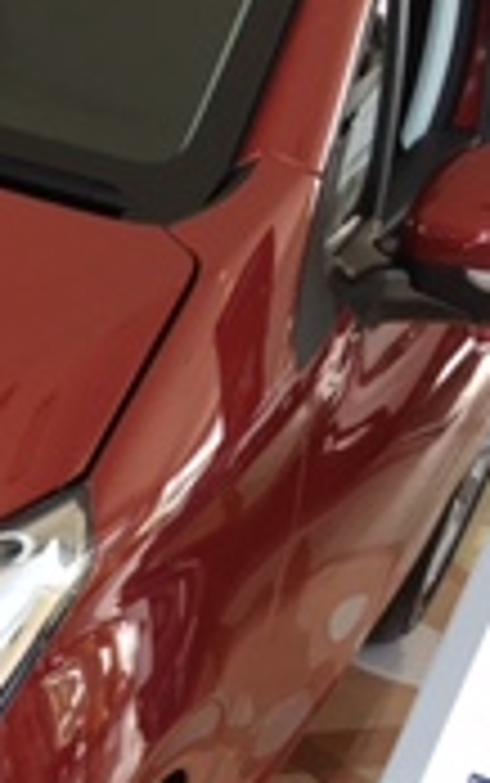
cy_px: 508
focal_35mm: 113
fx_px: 2410
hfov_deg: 10.3
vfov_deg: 18.4
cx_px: -634
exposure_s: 1/120
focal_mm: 4.15
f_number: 2.2
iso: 40
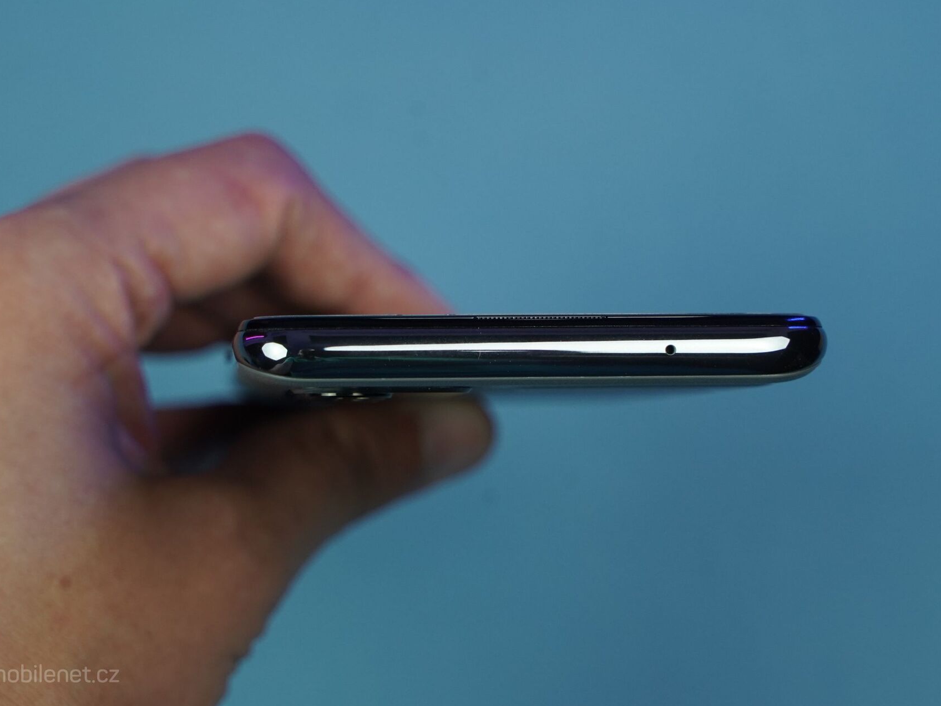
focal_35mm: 74
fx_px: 2012
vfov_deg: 19.9
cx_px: 454
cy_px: 353
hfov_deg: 26.3
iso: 1250
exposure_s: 1/160
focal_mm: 68
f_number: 7.1
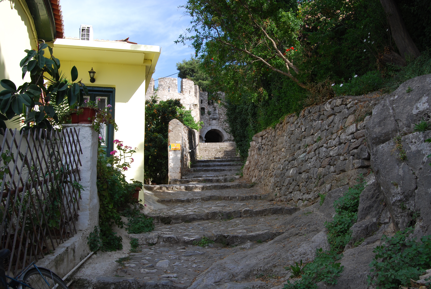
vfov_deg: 37.0
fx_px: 432
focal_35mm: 36
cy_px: 144
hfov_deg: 53.1
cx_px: 216
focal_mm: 24
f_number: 10
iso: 200
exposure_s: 1/160
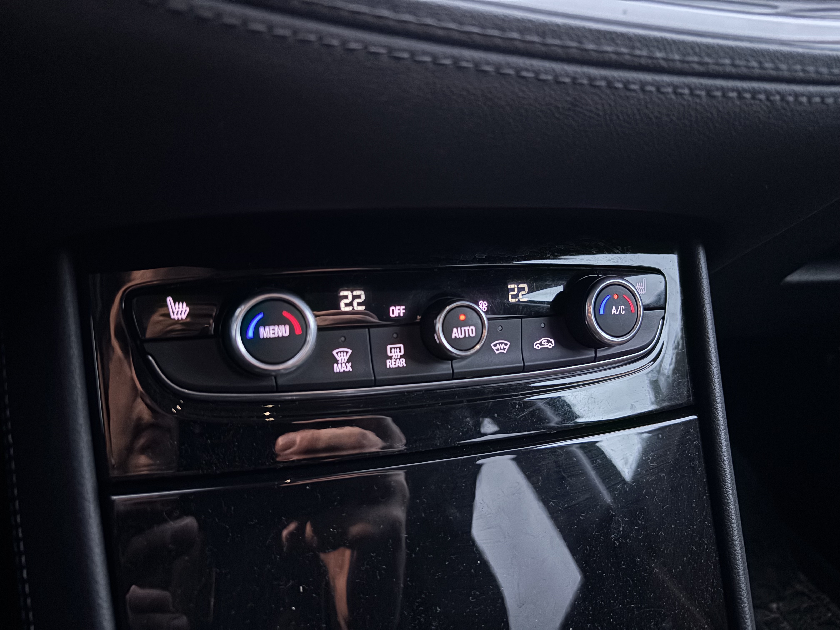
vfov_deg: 53.1
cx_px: 420
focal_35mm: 26
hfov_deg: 67.3
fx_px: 631
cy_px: 315
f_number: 1.6
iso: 640
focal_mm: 5.96
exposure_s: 1/13
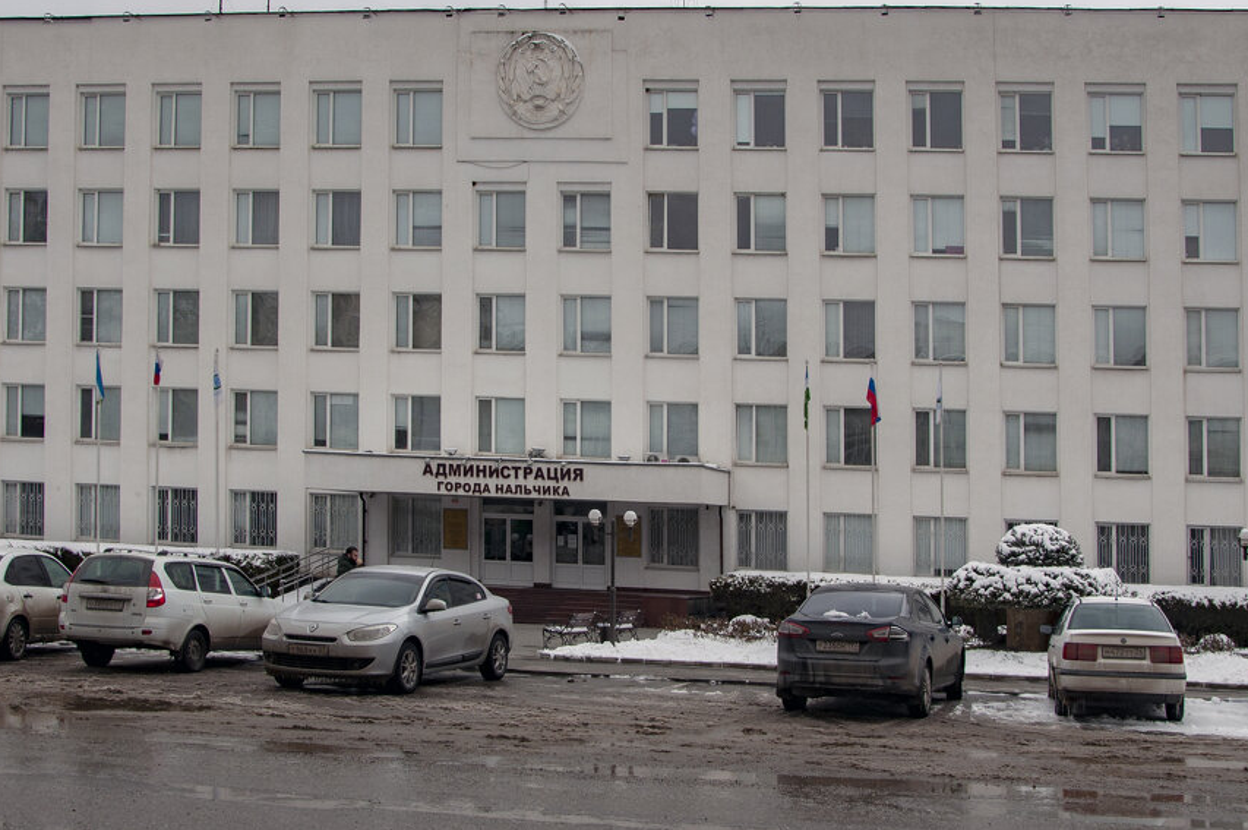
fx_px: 1316
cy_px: 435
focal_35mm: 38
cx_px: 556
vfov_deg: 35.0
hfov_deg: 50.6
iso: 250
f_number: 8
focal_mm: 18
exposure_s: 1/250
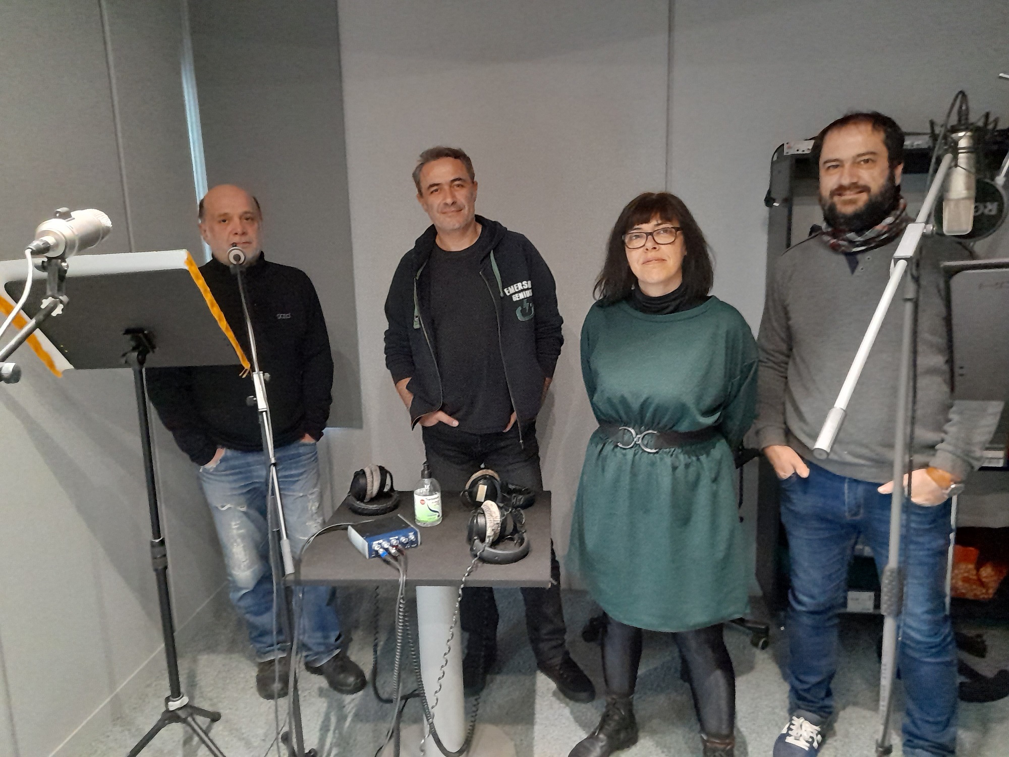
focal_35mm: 25
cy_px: 378
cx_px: 504
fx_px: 729
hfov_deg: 69.4
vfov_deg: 54.9
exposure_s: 1/20
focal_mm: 4.6
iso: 1250
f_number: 2
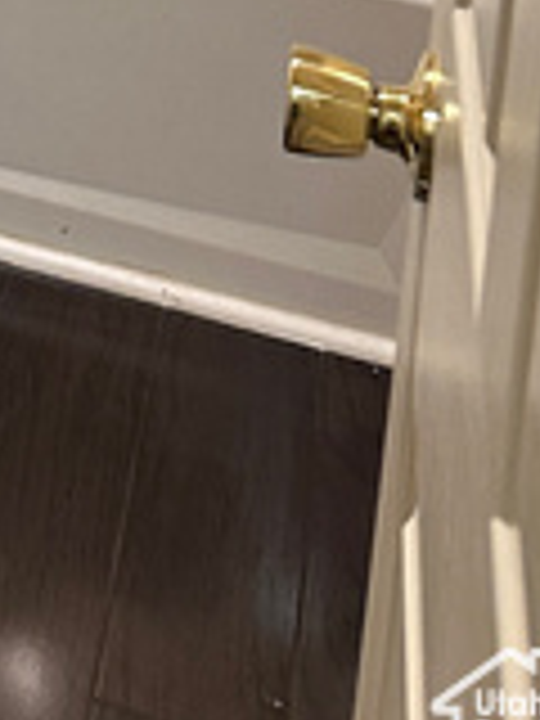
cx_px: -666
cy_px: -886
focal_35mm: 115
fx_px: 2392
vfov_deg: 13.6
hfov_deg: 11.2
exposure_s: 1/60
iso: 200
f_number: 1.78
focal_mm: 6.86
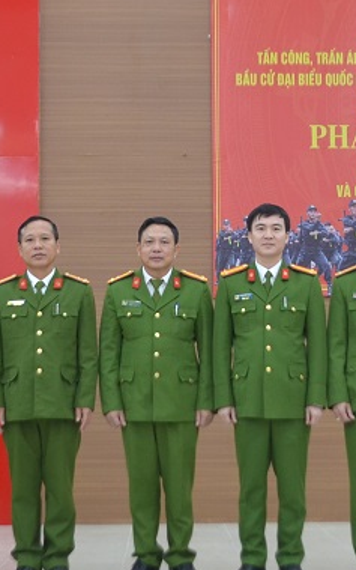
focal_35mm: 99
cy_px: 232
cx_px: 252
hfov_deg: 13.2
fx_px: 1536
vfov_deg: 21.0
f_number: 4
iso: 640
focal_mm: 24
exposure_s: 1/60
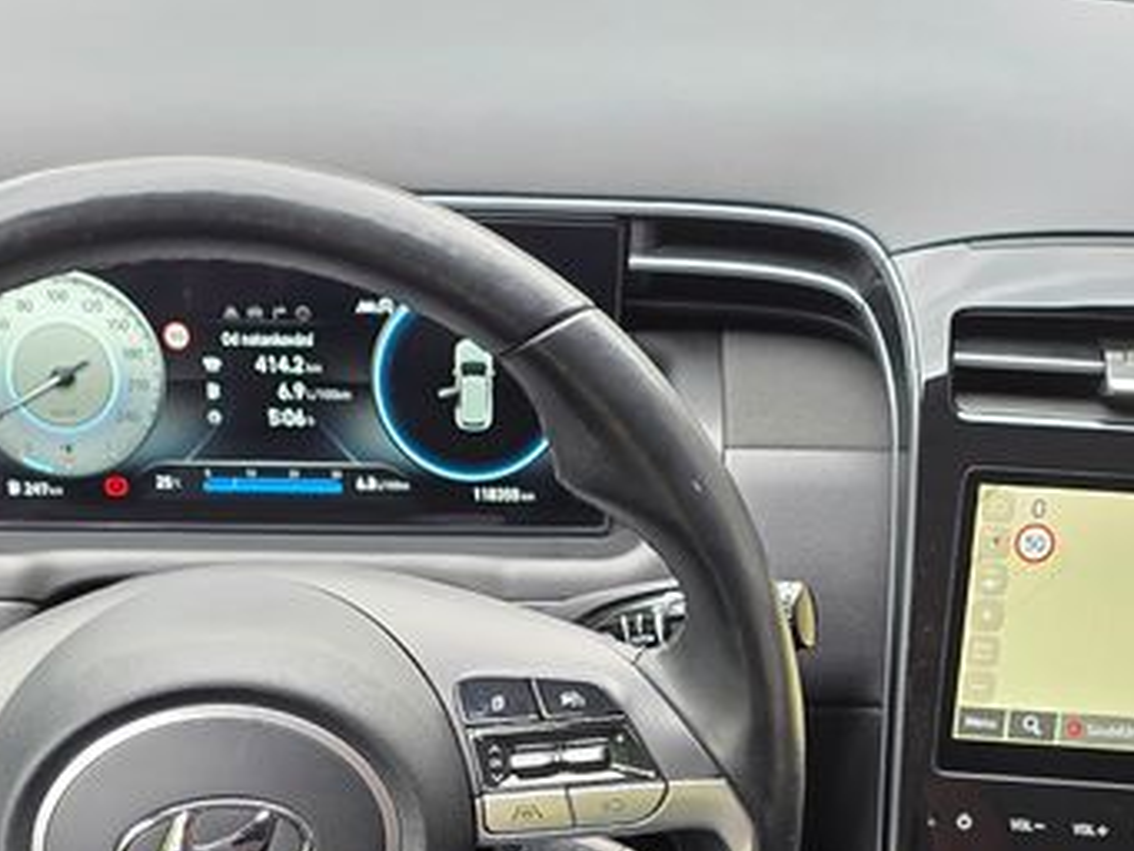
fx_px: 2261
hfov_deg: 28.1
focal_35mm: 69
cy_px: 1004
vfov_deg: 20.1
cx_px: 502
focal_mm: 6.3
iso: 40
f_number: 1.7
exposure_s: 1/50
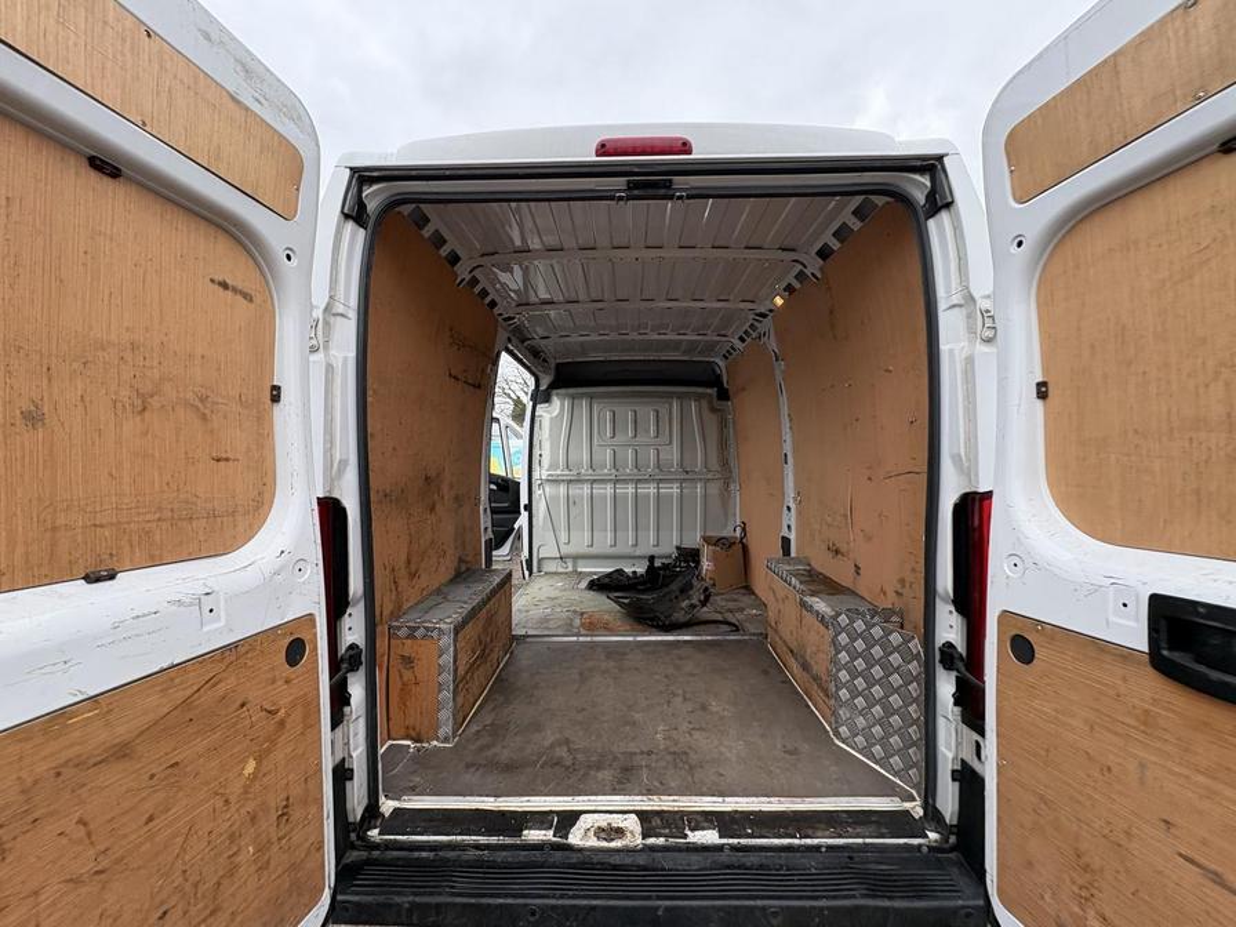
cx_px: 618
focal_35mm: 14
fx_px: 500
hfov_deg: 102.1
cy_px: 464
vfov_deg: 85.7
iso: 80
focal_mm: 2.22
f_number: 2.2
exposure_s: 1/136
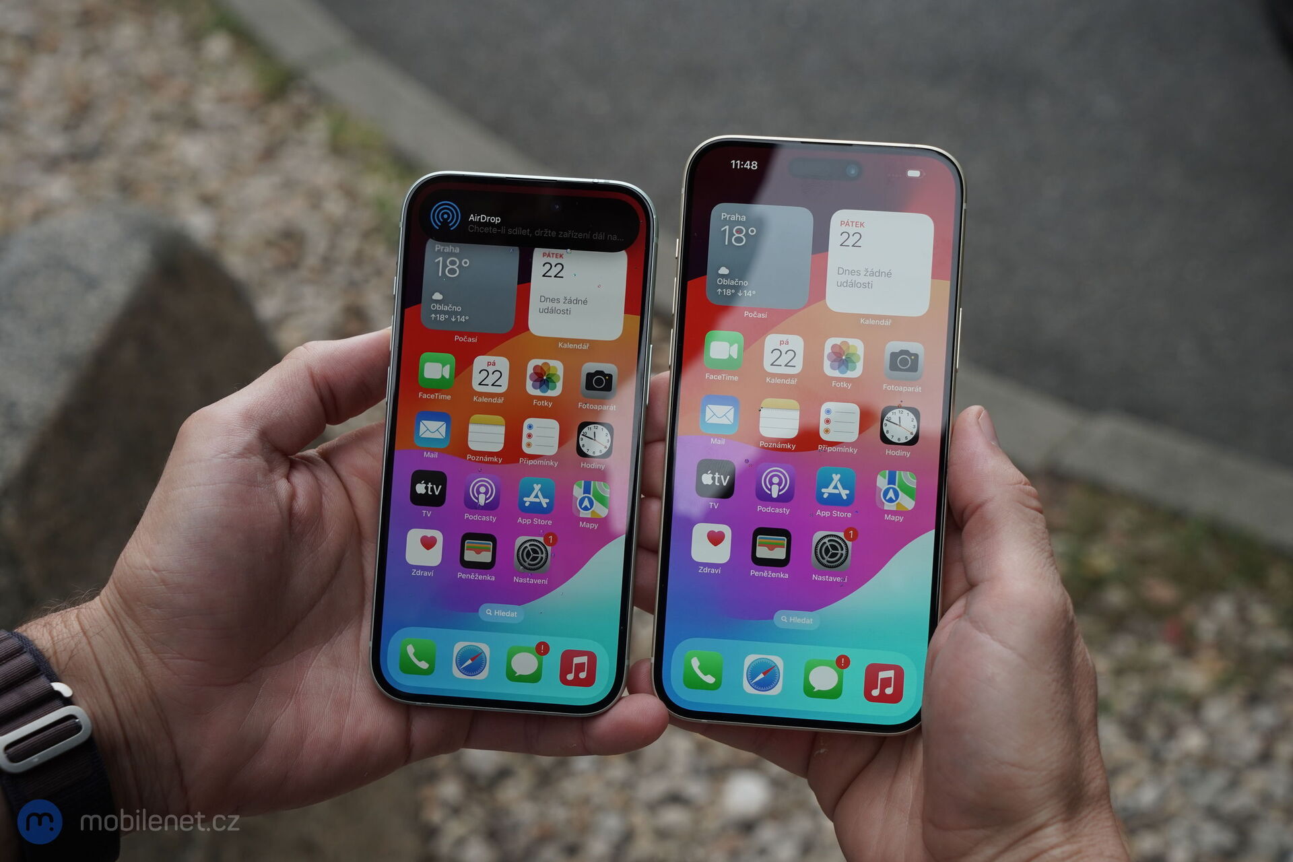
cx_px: 646
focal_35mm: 61
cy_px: 431
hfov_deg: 32.9
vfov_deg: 22.3
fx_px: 2191
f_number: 7.1
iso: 640
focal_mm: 61
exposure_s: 1/200
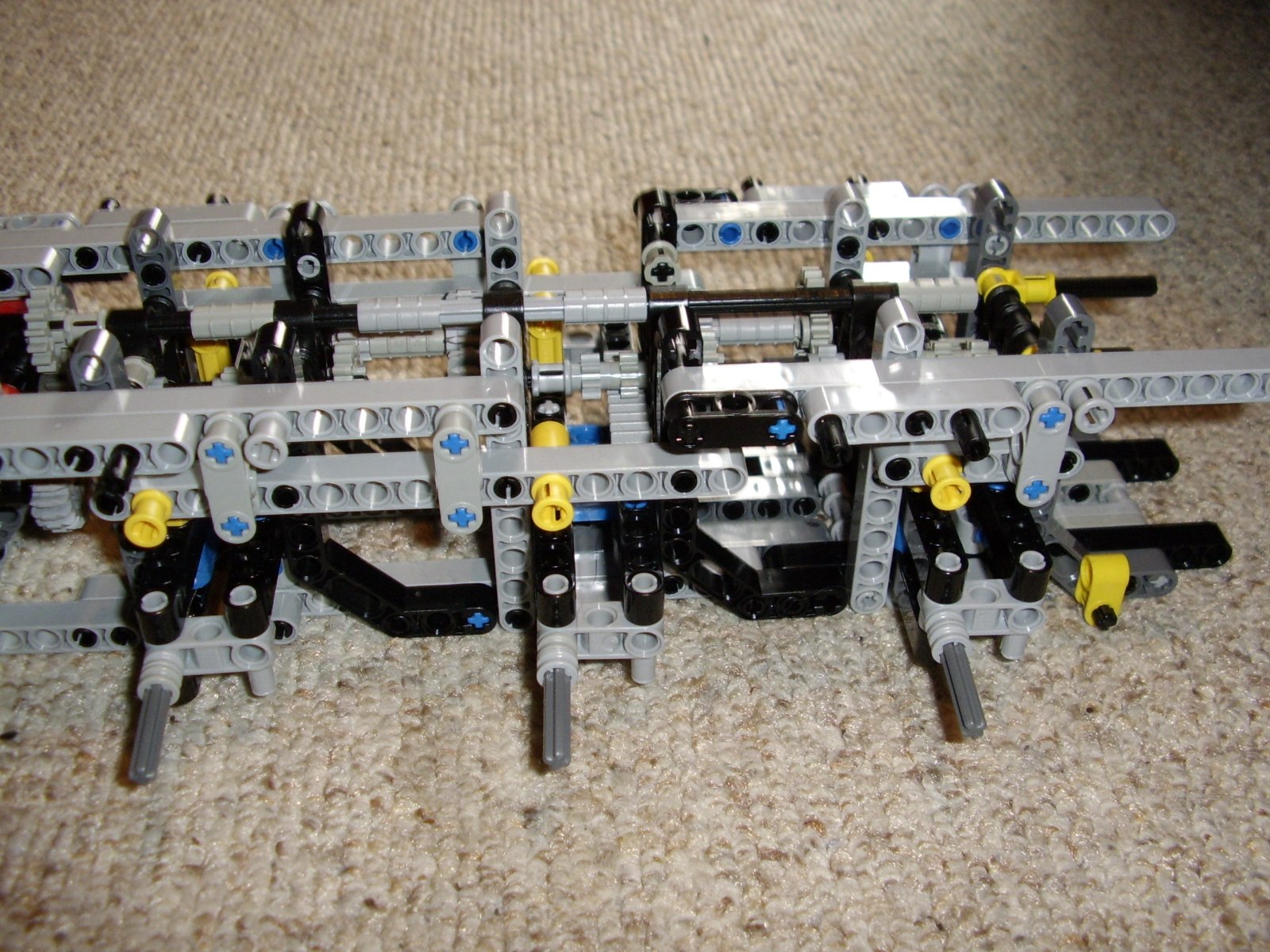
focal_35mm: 30
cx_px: 635
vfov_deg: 46.8
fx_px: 1101
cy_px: 476
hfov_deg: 60.0
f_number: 2.9
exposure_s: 1/30
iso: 141
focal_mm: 5.8
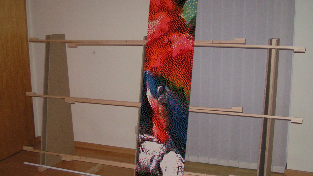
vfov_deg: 25.4
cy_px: 88
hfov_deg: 43.7
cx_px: 157
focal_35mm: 47
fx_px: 390
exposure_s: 1/50
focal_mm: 6.6
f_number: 2.8
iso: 200
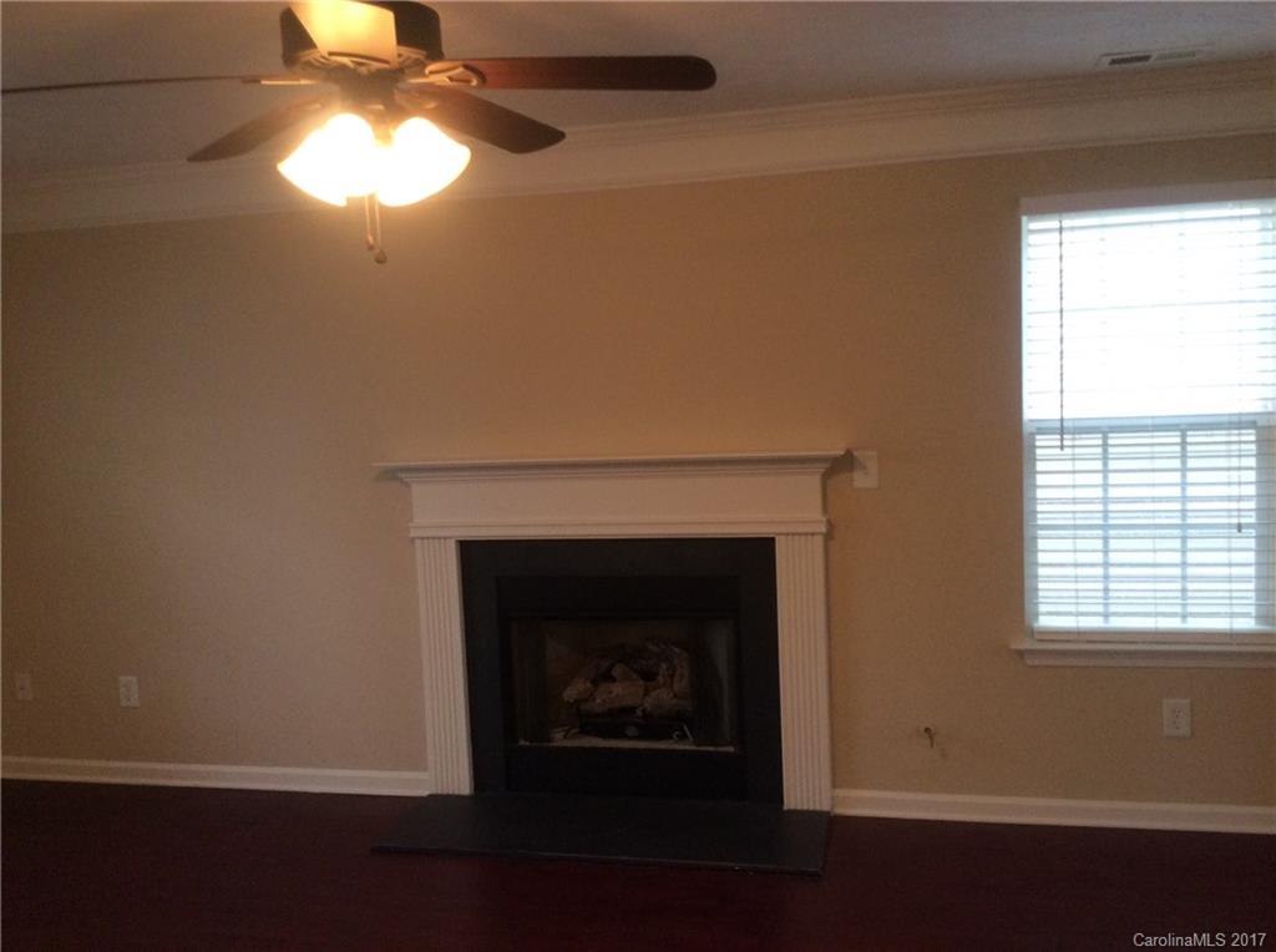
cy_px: 476
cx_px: 638
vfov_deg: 44.0
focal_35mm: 32
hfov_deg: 56.9
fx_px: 1177
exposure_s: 1/24
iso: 100
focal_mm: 3.3
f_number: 2.4
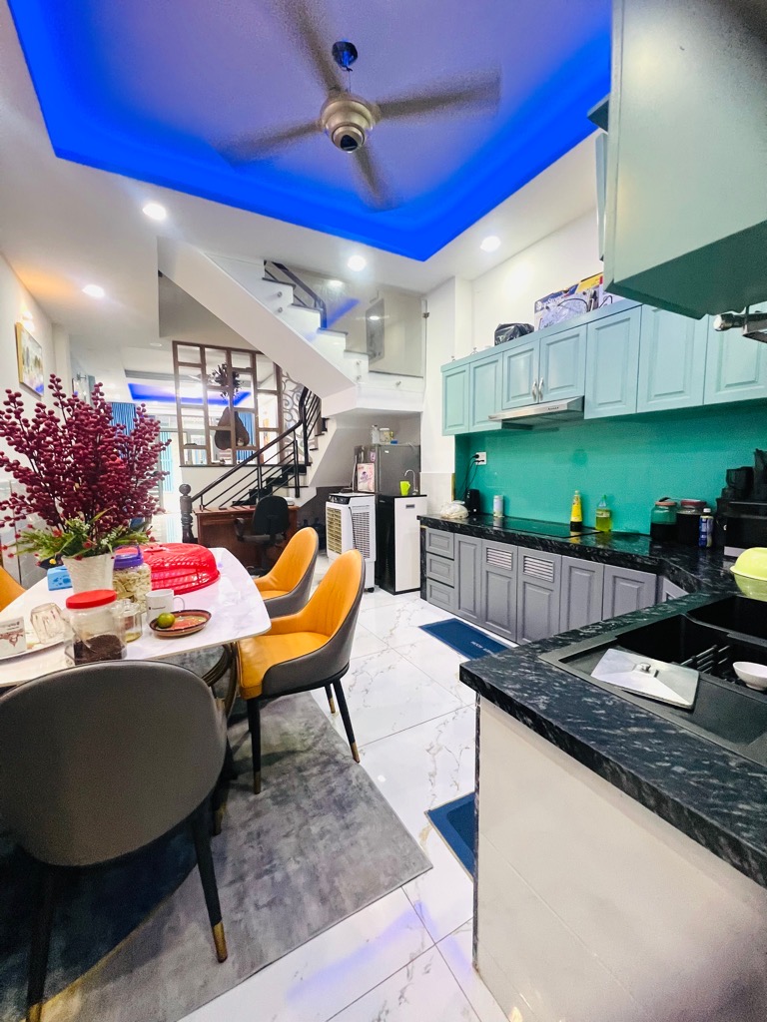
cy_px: 511
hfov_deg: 89.9
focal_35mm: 13
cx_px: 384
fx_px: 384
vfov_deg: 106.2
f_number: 1.8
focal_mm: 1.57
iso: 320
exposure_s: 1/50
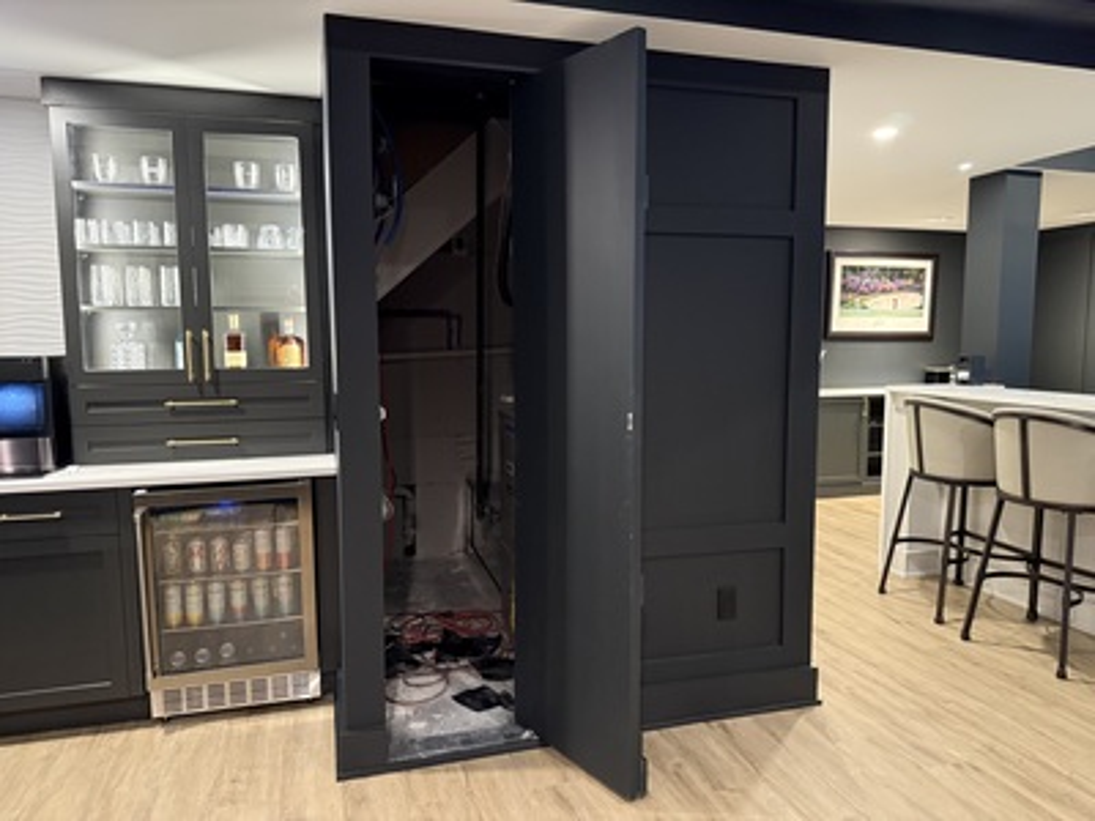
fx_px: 759
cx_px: 548
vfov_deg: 56.8
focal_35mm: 24
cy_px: 410
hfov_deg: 71.6
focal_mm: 6.76
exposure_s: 1/40
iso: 800
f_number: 1.78
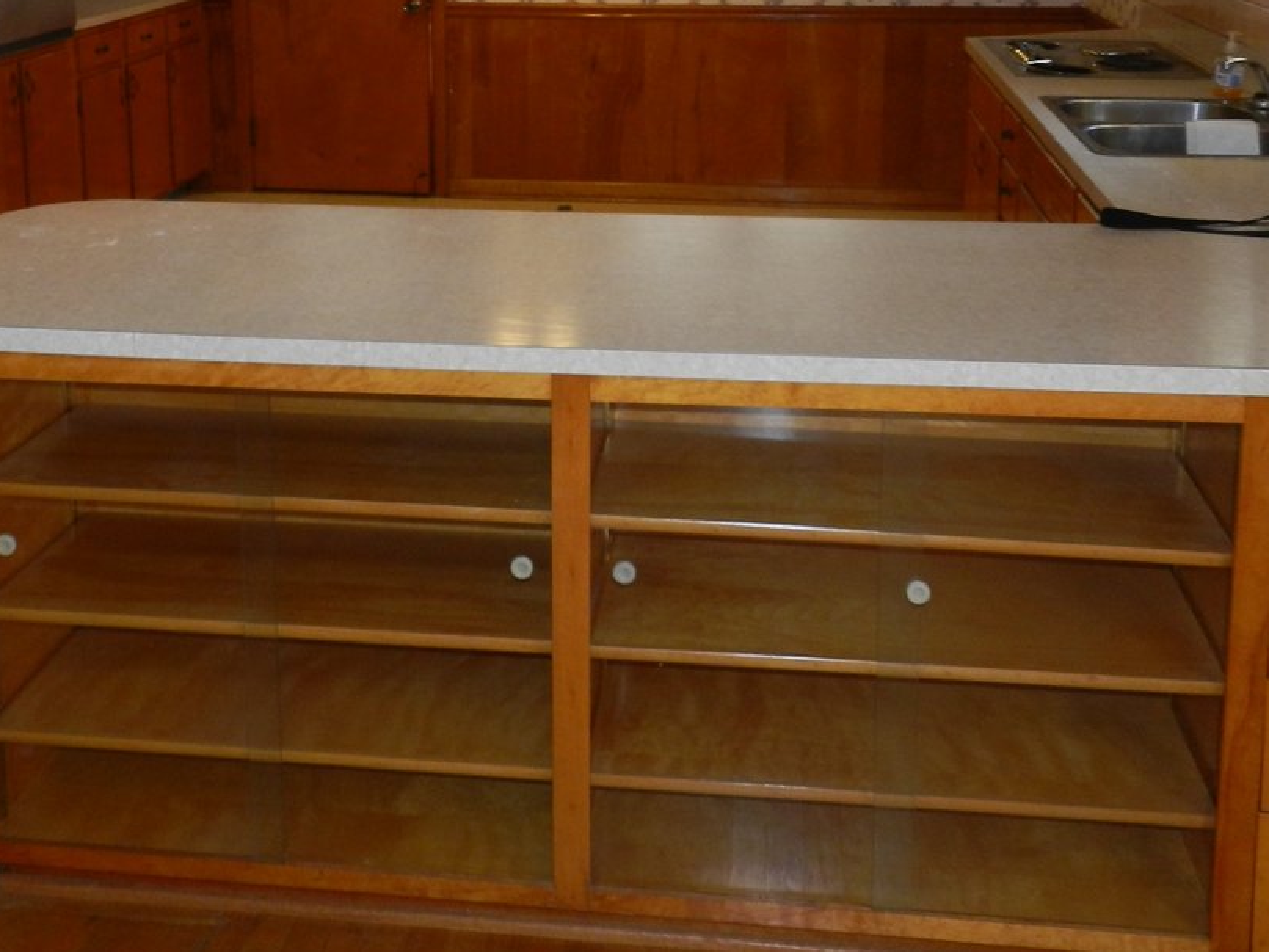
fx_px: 1577
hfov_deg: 43.8
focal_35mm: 43
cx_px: 576
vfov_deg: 32.3
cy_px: 133
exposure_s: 1/30
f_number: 3.4
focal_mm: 4
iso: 200
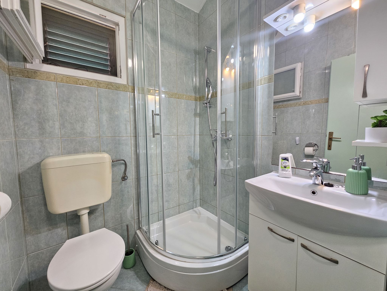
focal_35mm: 13
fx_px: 145
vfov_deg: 89.9
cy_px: 146
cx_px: 194
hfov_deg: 106.2
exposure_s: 1/50
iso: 250
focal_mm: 2.2
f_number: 2.2
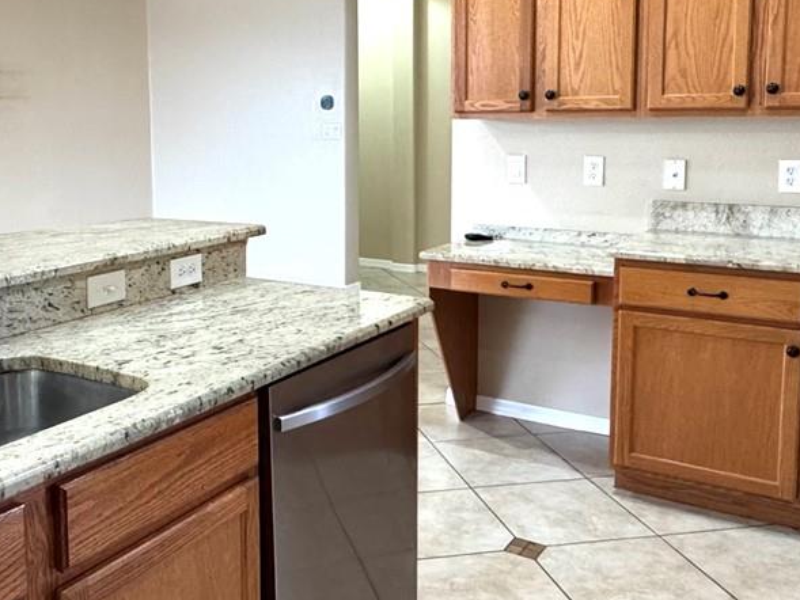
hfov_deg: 48.4
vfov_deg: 37.4
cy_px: 209
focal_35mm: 38
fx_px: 878
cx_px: 292
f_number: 2.2
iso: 320
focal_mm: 2.22
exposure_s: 1/120
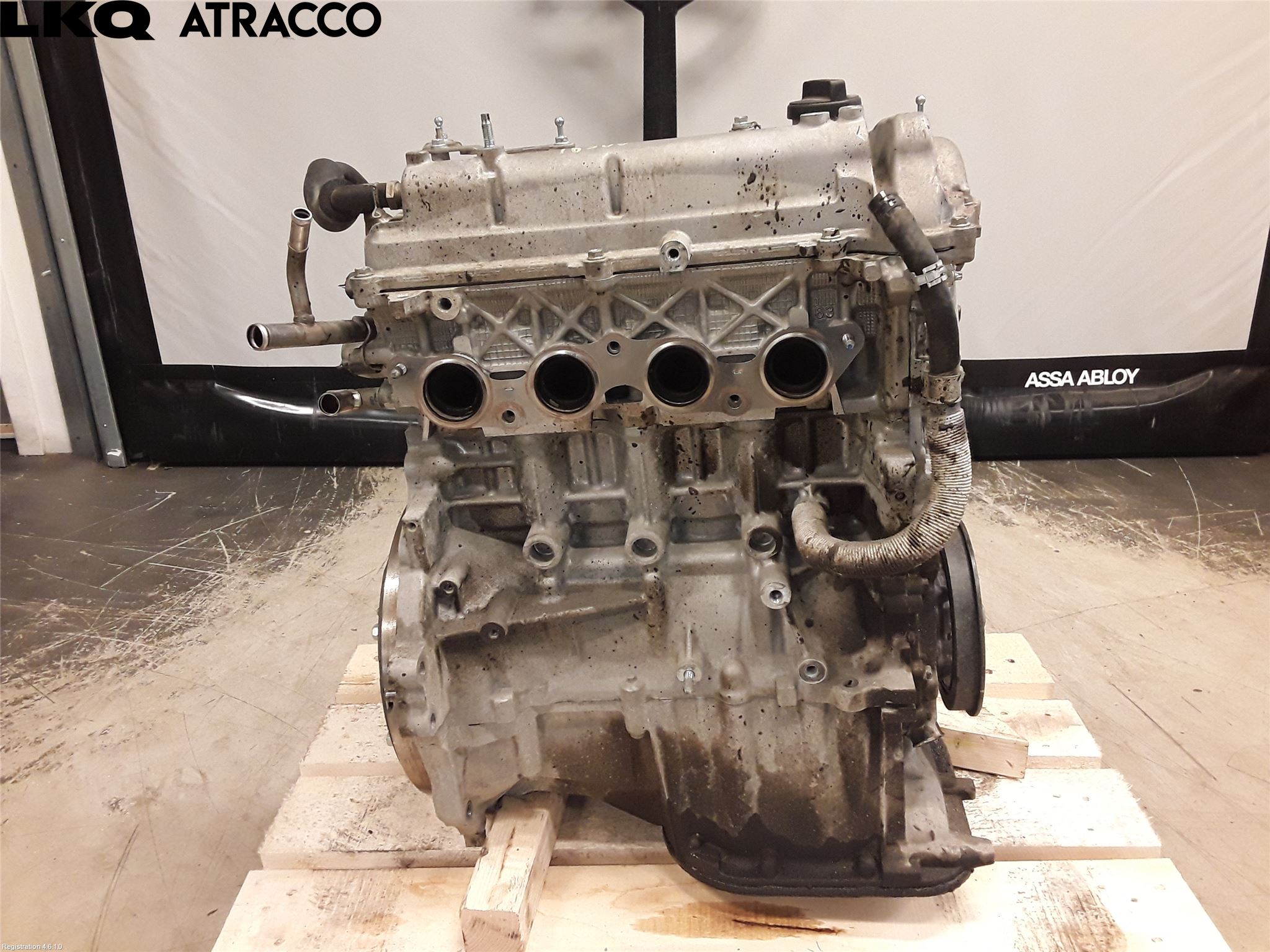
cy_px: 476
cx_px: 635
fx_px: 1027
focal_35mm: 28
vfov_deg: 49.7
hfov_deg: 63.4
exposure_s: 1/50
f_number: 1.9
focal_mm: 2.91
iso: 160
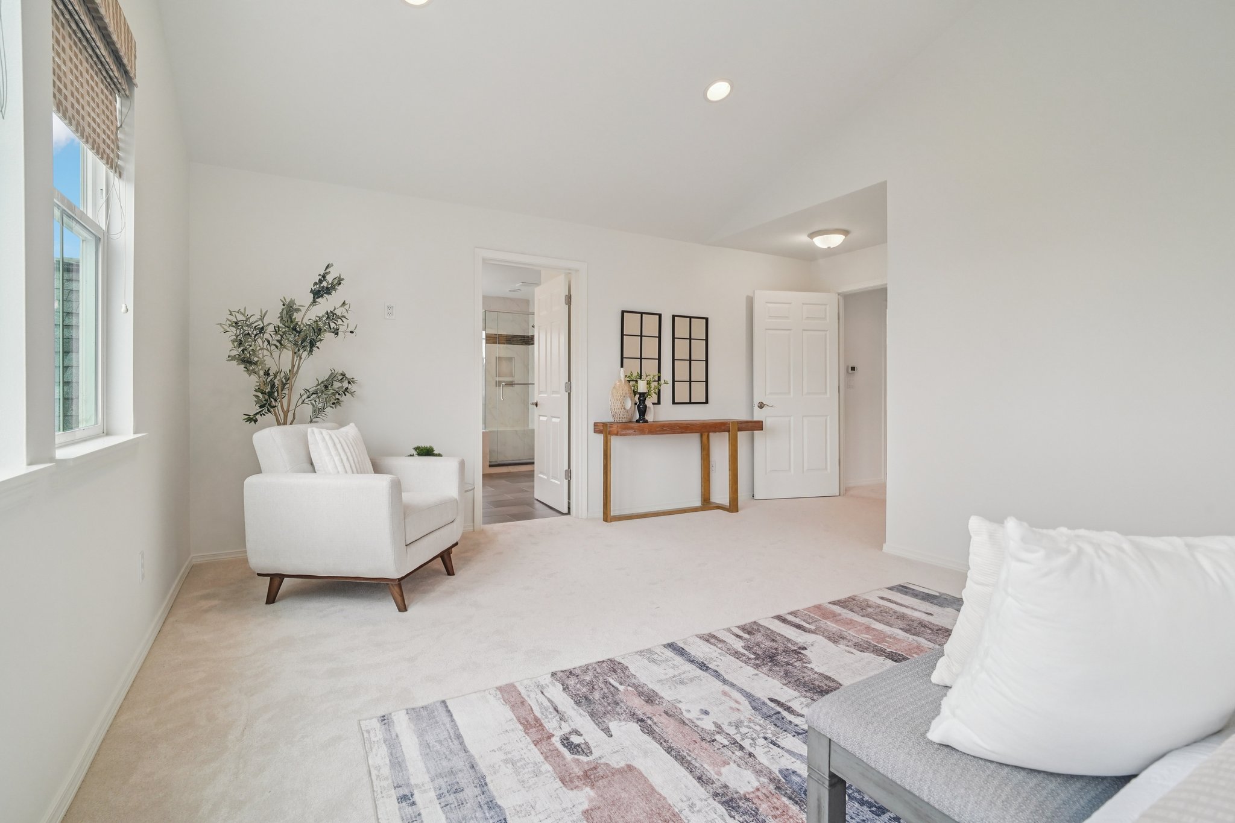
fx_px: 549
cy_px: 412
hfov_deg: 96.7
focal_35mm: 16
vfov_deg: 73.7
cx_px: 618
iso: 1600
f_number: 8
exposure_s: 1/100
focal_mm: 16
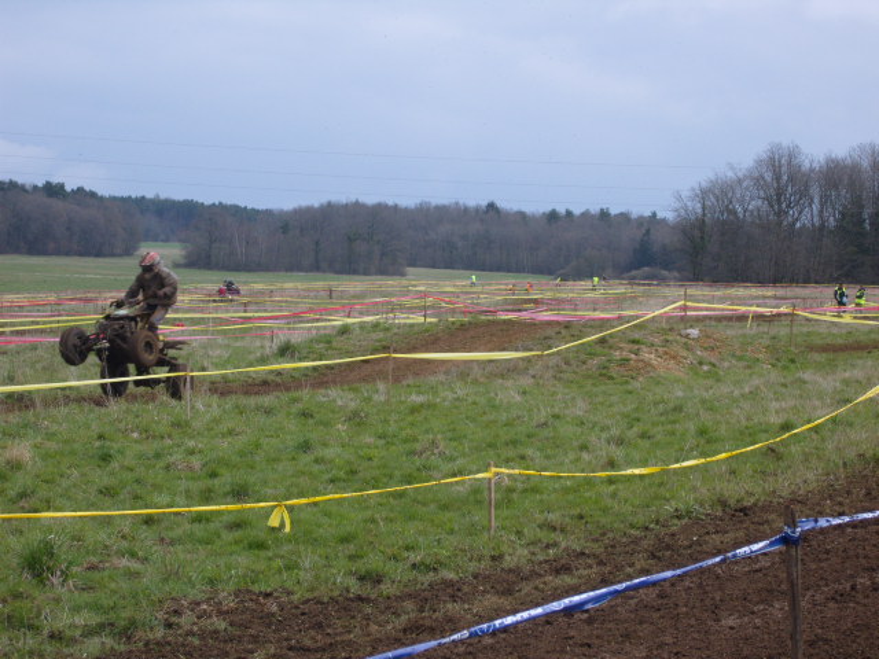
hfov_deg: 18.7
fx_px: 2666
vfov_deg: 14.1
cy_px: 330
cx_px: 440
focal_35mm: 105
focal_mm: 22.2
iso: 80
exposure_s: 1/500
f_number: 5.1
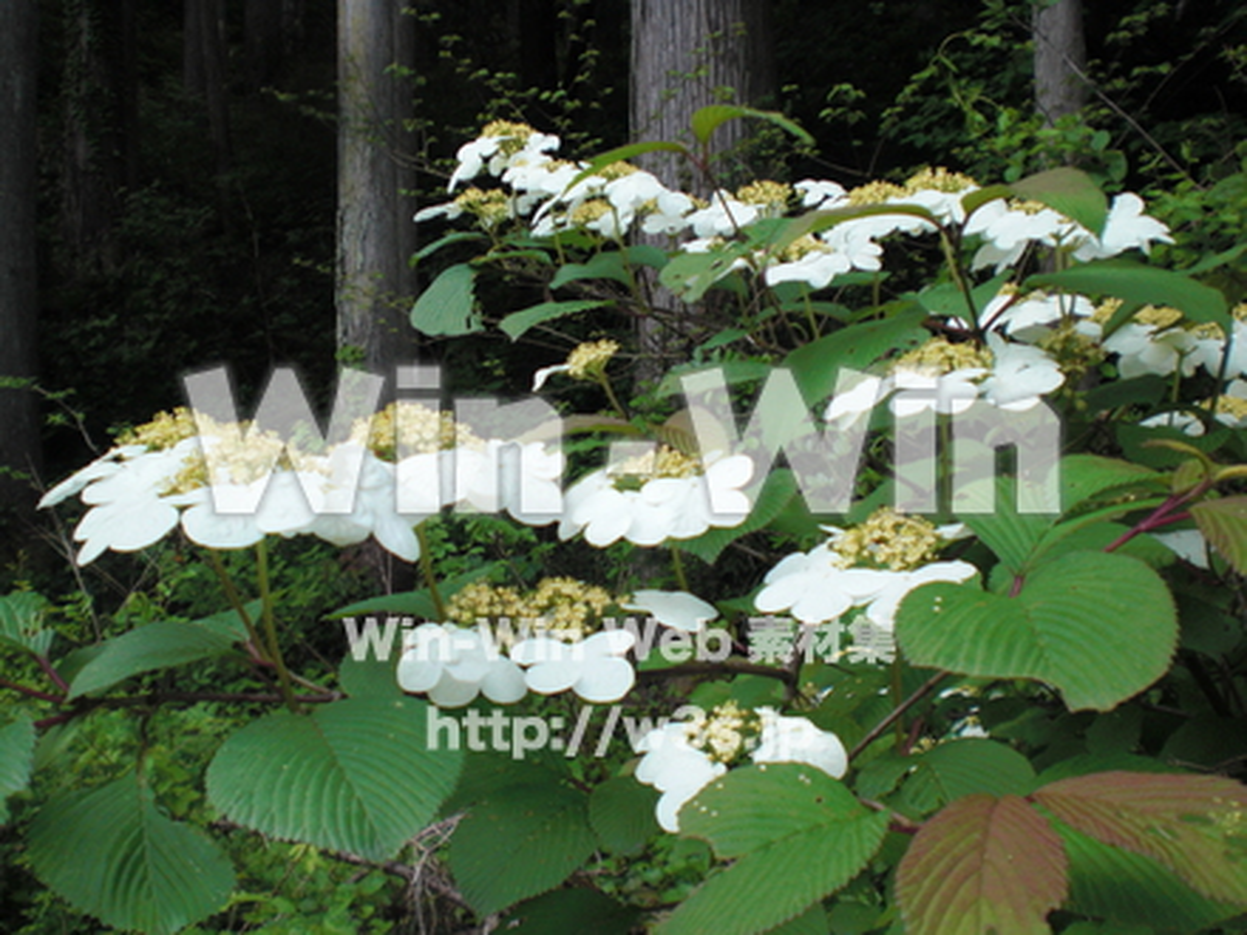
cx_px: 624
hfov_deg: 49.0
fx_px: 1369
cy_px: 468
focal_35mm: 38
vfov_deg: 37.7
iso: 100
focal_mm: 6.3
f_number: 3.1
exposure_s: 1/125
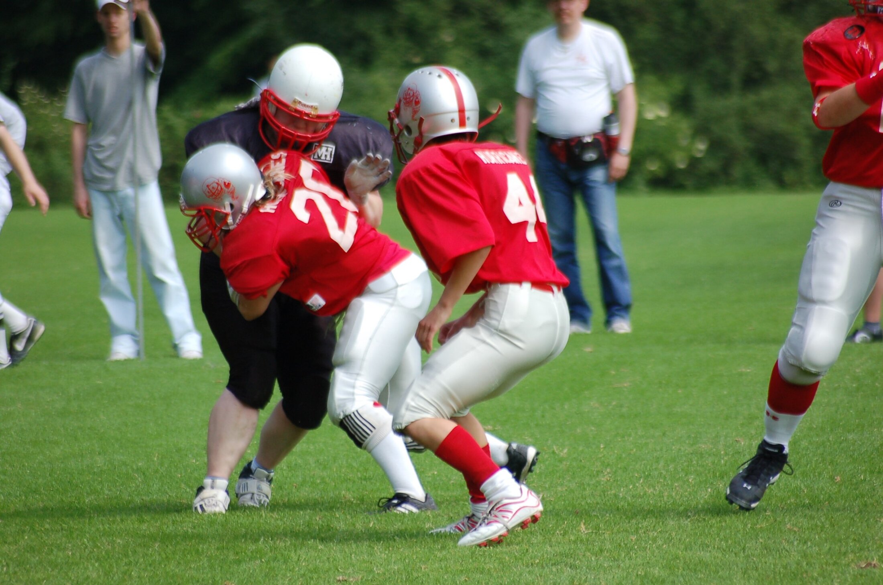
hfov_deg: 4.6
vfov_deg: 3.0
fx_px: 11017
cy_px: 292
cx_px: 442
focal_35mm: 450
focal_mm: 300
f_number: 5.6
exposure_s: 1/800
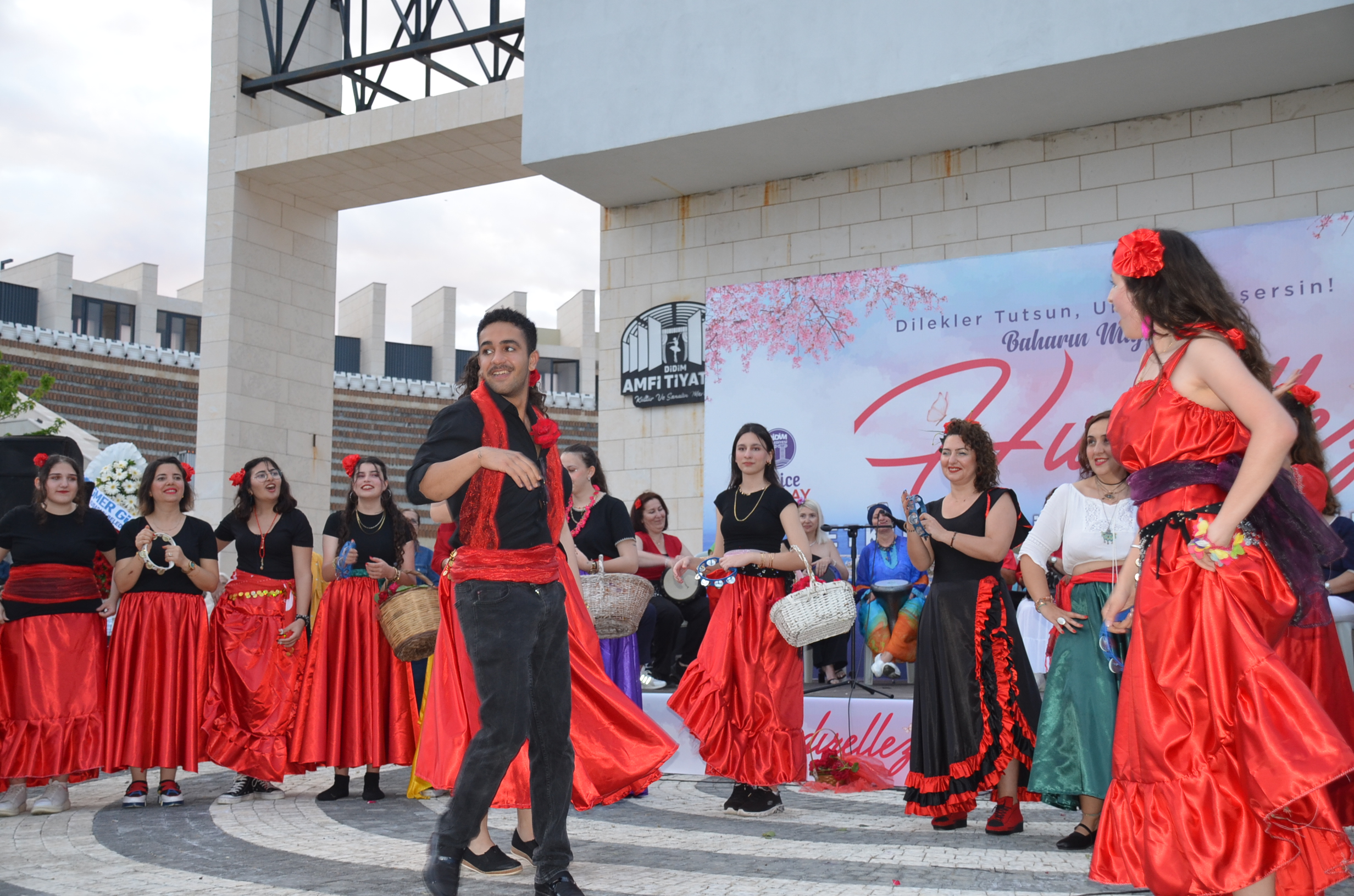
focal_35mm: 42
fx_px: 1576
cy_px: 448
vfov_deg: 31.8
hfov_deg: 46.5
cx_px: 677
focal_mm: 28
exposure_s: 1/60
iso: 500
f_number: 4
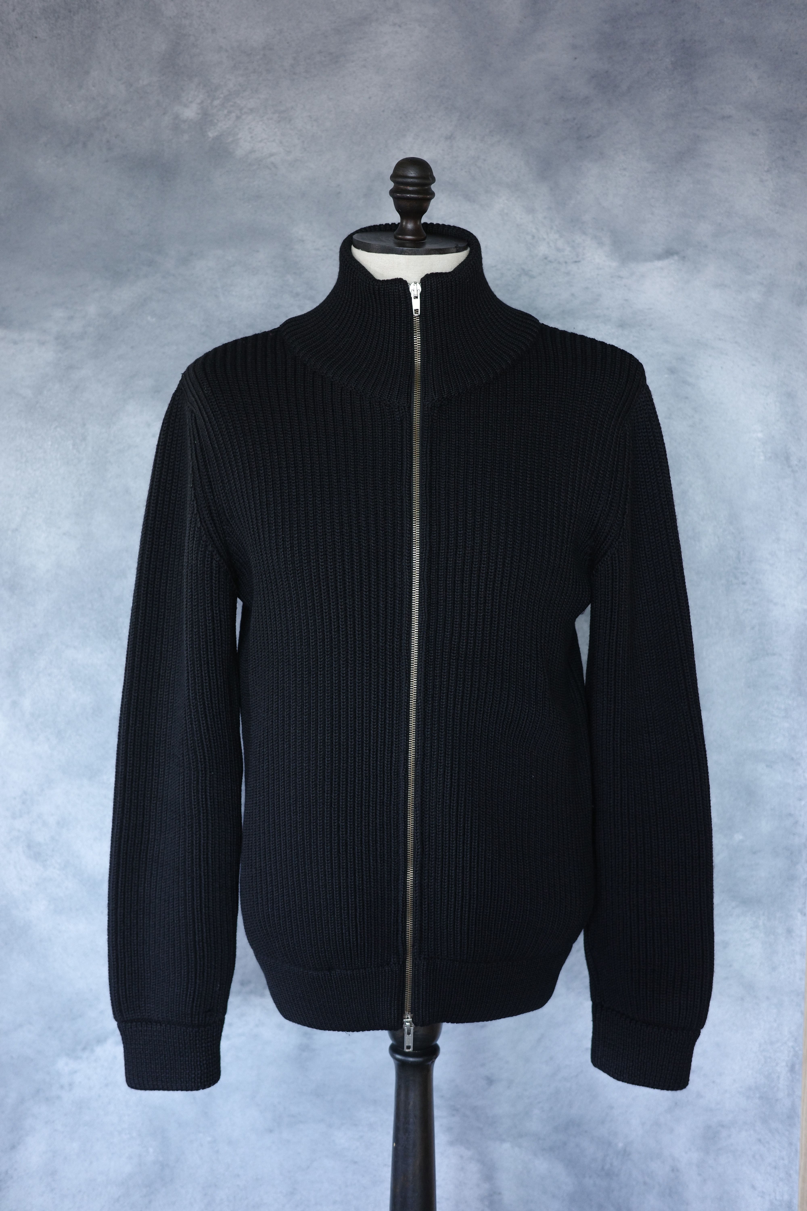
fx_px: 1345
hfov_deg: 33.4
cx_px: 404
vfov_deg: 48.5
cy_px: 606
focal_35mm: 40
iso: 640
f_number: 2.8
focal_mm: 26
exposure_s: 1/40
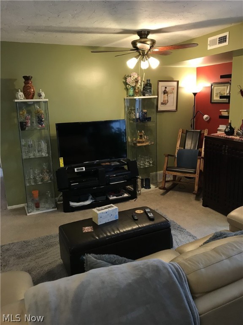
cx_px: 122
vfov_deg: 63.4
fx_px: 262
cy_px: 162
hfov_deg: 49.7
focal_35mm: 28
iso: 40
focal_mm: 3.99
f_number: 1.8
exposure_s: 1/17
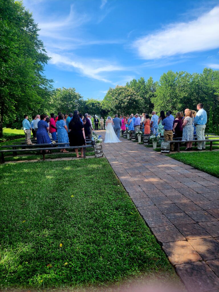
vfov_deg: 73.9
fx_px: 194
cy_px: 146
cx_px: 110
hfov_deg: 58.9
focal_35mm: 23
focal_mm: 6.4
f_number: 1.8
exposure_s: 1/588
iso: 12
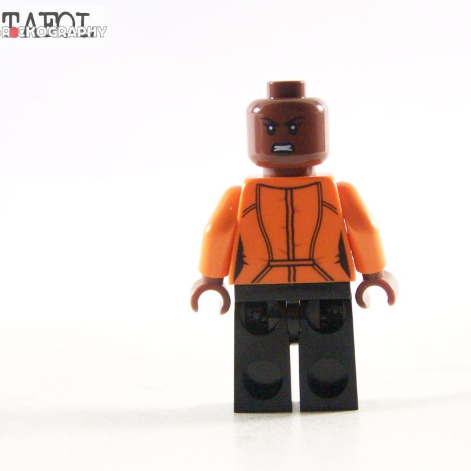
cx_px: 297
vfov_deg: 17.9
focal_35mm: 97
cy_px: 236
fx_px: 1493
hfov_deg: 17.9
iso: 400
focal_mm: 13.7
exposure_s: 1/60
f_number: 3.2
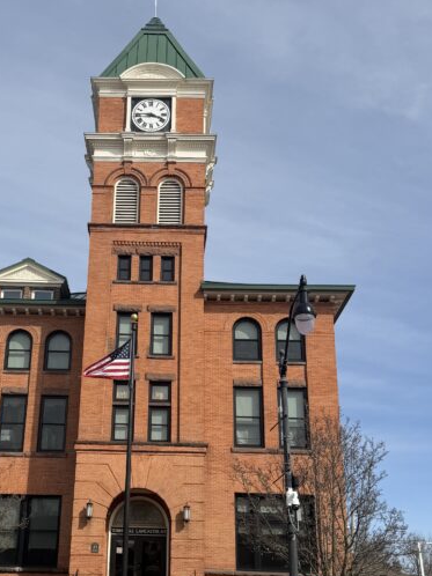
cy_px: 334
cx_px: 138
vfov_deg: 42.0
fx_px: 749
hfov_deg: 31.9
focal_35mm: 45
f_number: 1.78
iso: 80
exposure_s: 1/5714
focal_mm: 6.76
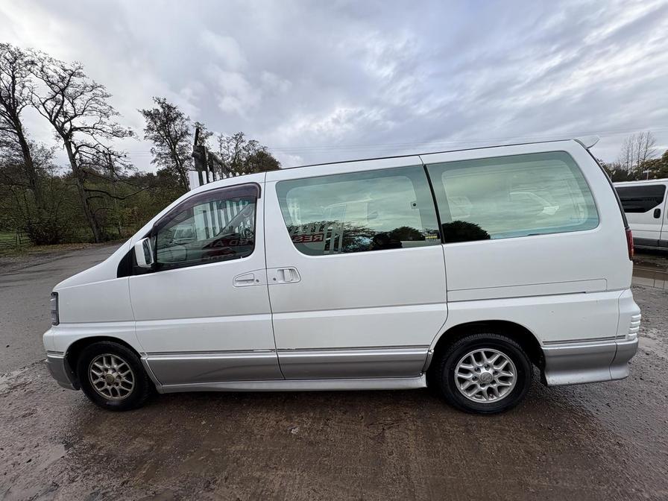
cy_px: 250
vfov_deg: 85.7
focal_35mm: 14
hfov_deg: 102.1
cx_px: 334
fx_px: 270
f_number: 2.2
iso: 40
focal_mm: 2.22
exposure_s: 1/479
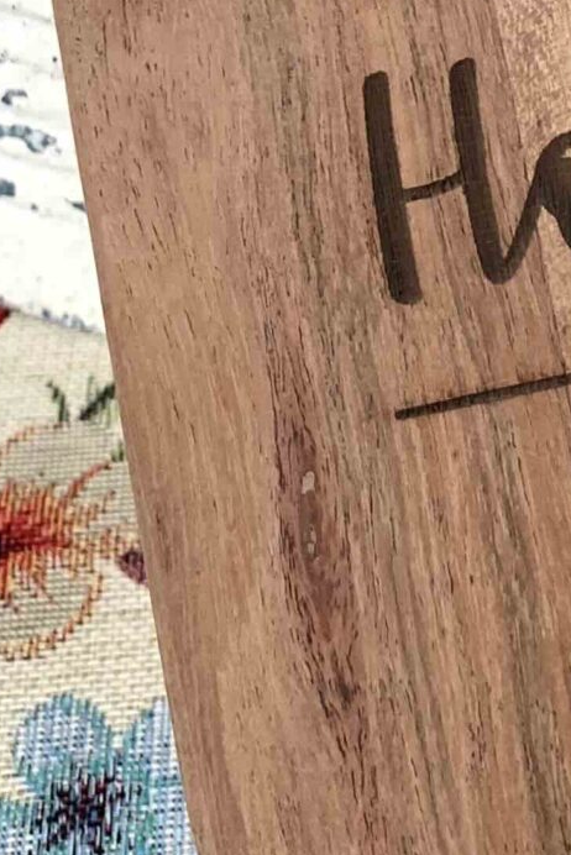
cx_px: 622
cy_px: -306
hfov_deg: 13.4
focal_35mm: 100
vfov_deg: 18.7
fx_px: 2377
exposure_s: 1/77
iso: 100
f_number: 1.8
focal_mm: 4.25
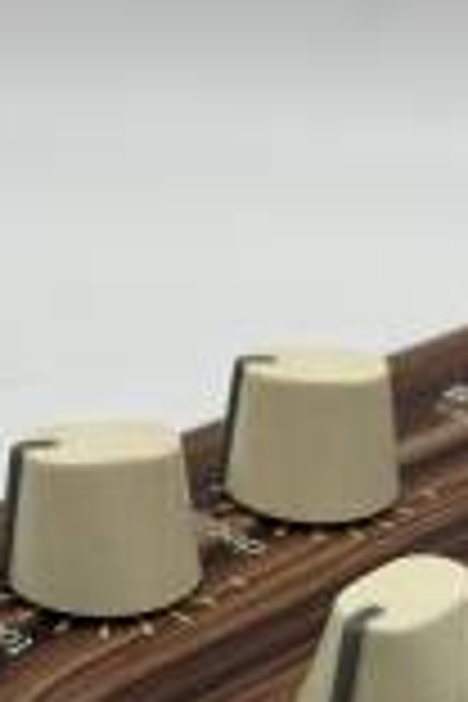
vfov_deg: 20.1
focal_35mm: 97
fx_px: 1891
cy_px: 770
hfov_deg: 14.0
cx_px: 428
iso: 25
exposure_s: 1/207
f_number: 1.8
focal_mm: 3.99
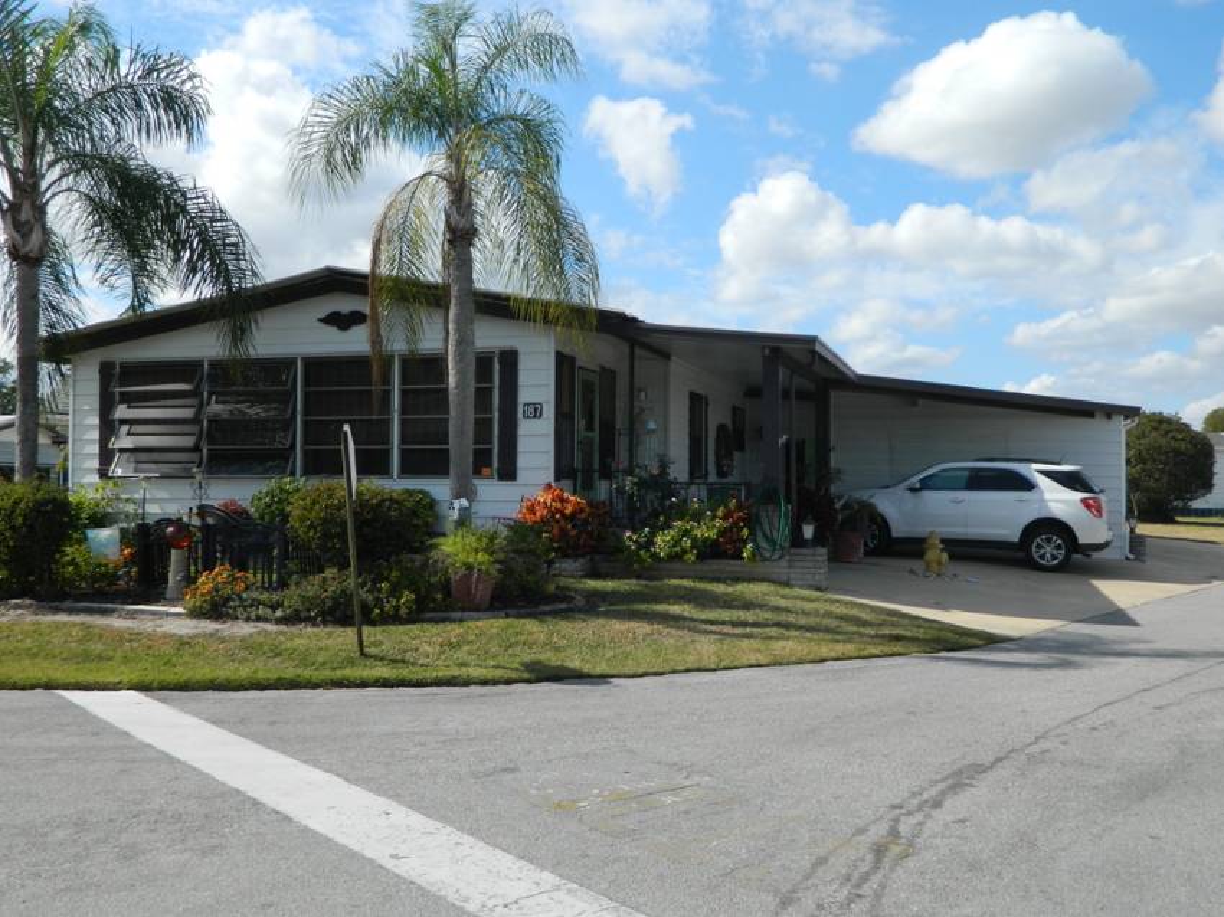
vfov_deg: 40.7
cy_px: 458
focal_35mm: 35
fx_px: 1237
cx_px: 612
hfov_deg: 52.6
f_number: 9.4
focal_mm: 6.2
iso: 80
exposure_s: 1/160
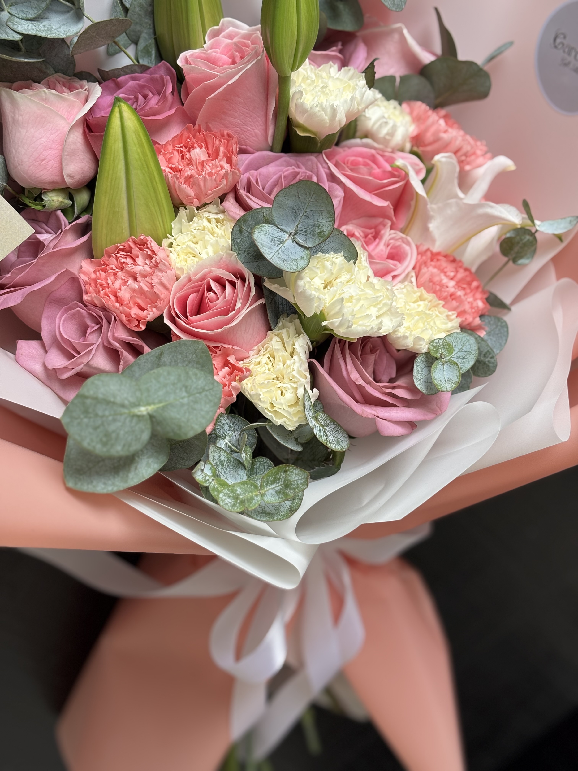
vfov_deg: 36.8
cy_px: 386
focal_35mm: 52
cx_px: 289
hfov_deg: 28.0
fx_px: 1158
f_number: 1.6
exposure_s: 1/105
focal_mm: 5.96
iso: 50
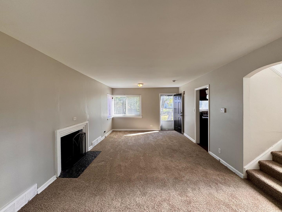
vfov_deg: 85.7
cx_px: 141
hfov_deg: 102.1
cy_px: 106
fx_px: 114
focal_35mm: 14
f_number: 2.2
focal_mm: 2.22
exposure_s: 1/120
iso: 64
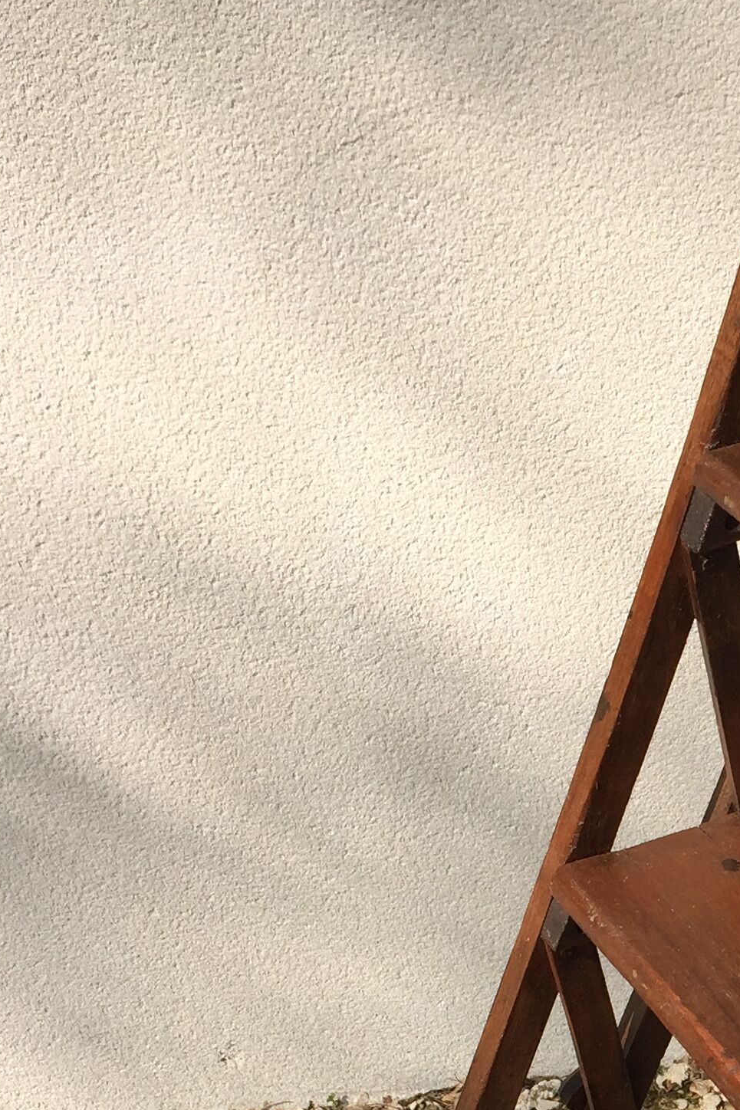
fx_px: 2097
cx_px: 878
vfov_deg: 28.0
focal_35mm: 68
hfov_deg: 19.0
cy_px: 1099
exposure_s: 1/1799
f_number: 2.2
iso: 32
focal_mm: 4.15
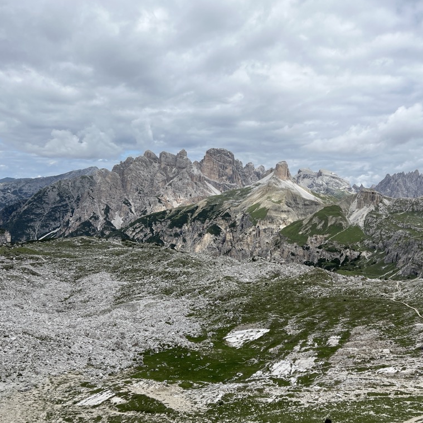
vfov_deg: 52.5
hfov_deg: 52.2
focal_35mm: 31
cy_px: 211
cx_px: 254
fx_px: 429
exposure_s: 1/6579
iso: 50
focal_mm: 5.7
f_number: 1.5
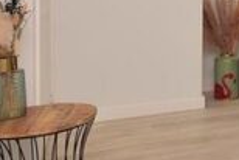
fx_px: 452
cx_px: 382
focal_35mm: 68
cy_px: -19
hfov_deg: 22.7
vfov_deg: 19.2
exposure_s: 1/125
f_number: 5.6
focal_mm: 10
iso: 220
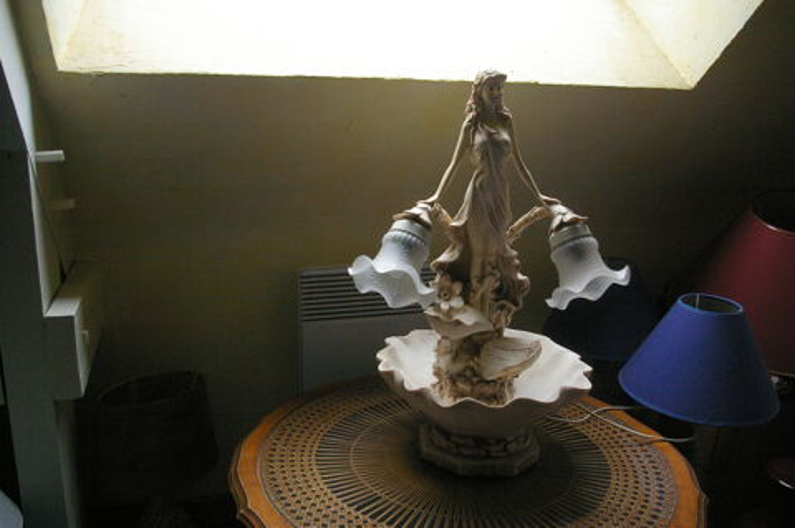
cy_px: 264
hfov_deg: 59.5
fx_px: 695
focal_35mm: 32
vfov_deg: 41.6
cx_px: 398
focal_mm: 21
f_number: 5.6
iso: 1600
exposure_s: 1/60
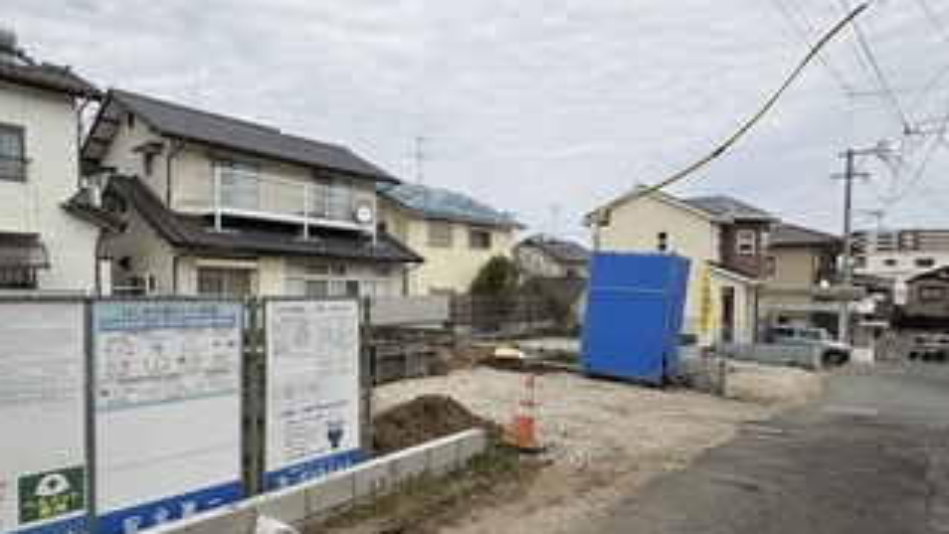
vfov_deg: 49.3
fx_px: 579
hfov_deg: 78.4
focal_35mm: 23
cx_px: 424
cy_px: 316
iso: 50
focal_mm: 2.22
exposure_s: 1/1178
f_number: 2.2
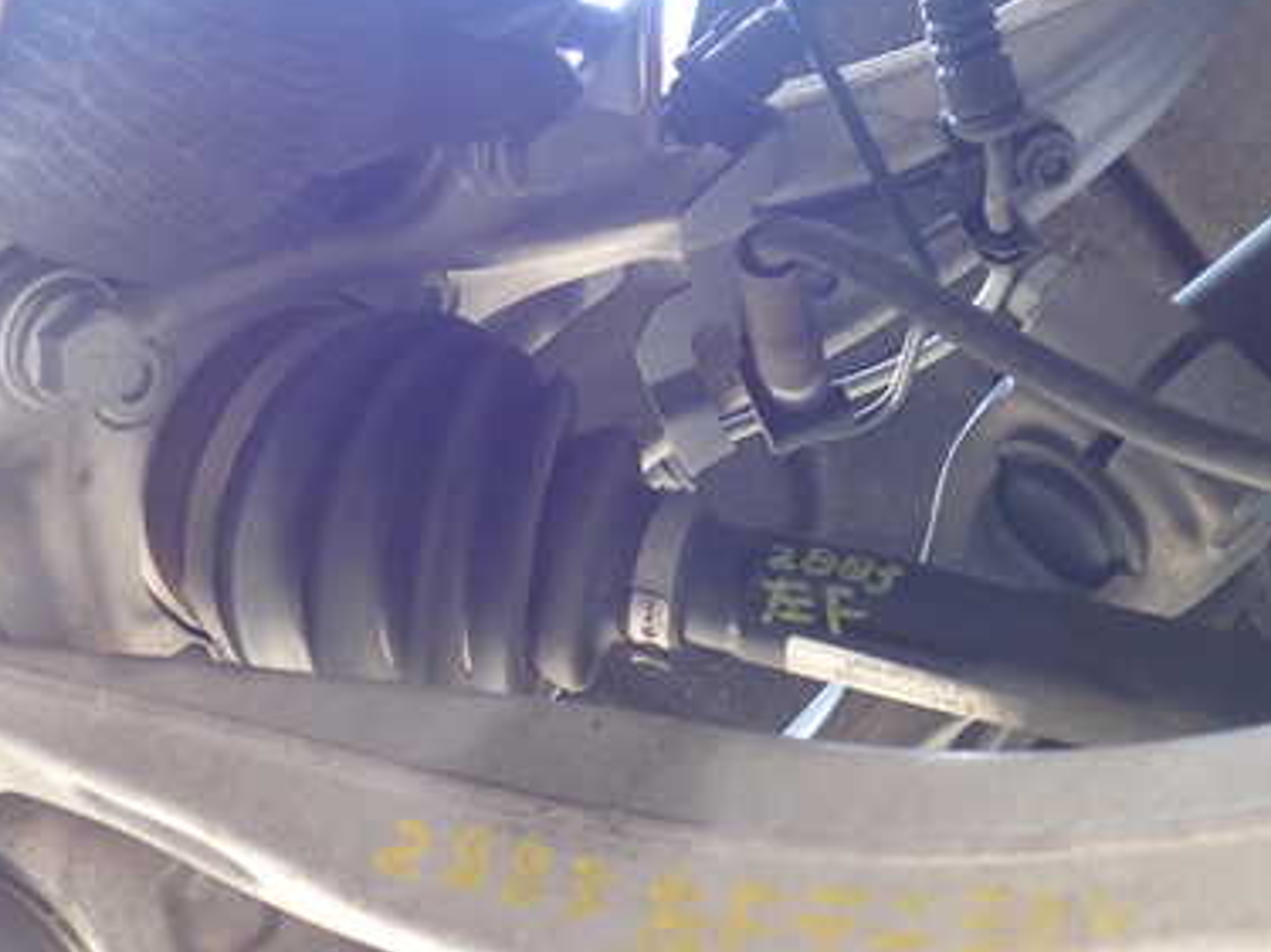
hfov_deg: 39.5
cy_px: 335
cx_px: 515
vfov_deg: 30.1
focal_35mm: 48
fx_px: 1762
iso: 200
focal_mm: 5.4
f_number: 2.3
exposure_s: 1/40
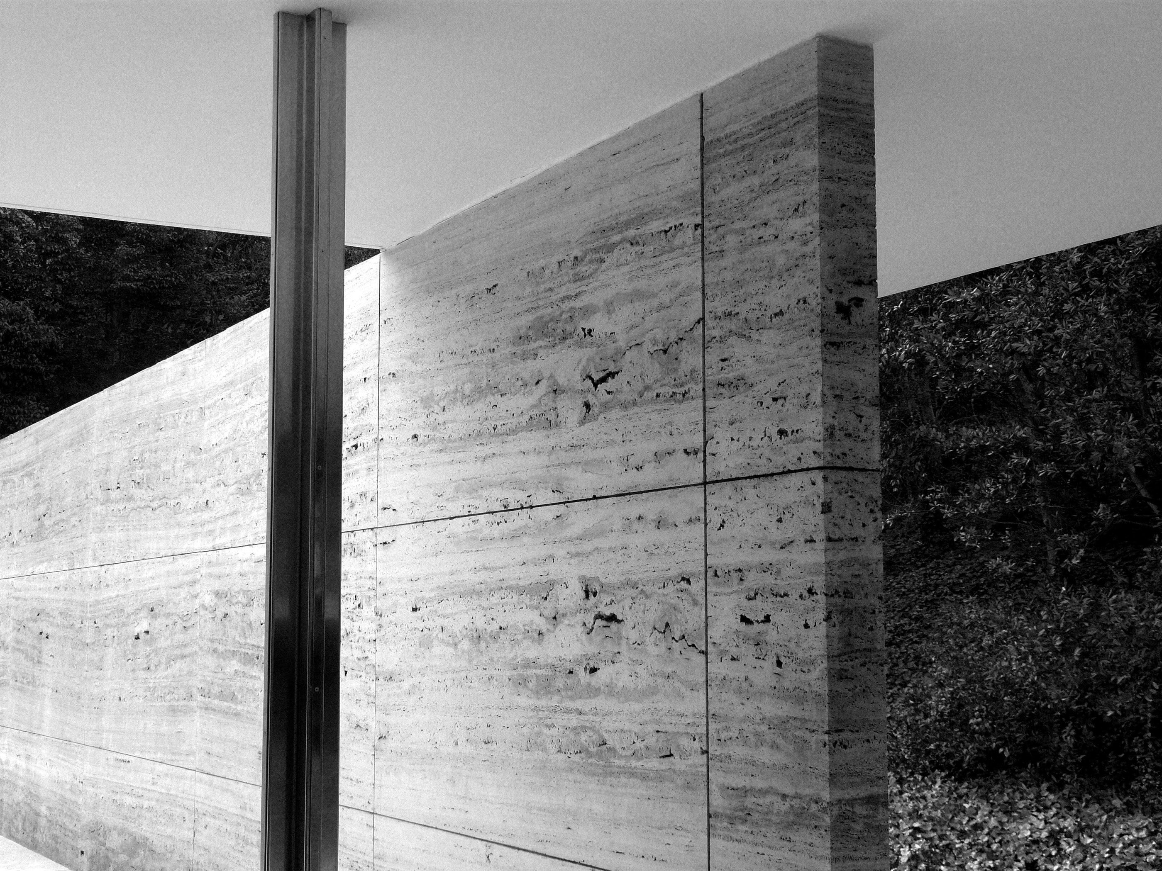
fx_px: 1645
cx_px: 581
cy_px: 436
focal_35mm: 49
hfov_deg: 38.9
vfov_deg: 29.7
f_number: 3.6
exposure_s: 1/250
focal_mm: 8.1
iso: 100
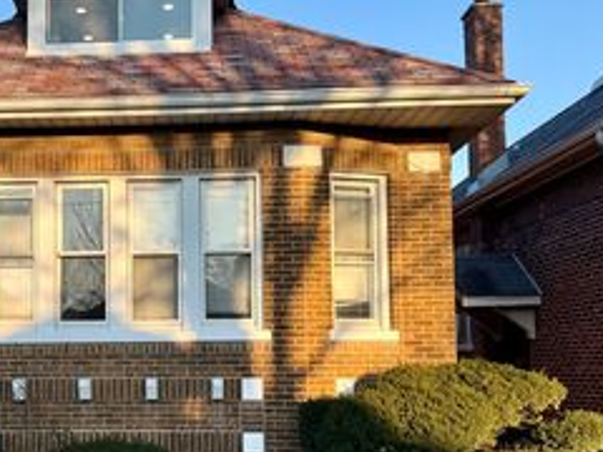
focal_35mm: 50
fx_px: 871
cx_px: 118
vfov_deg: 28.9
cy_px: 310
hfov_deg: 36.8
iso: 80
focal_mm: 6.76
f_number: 1.78
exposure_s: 1/1211
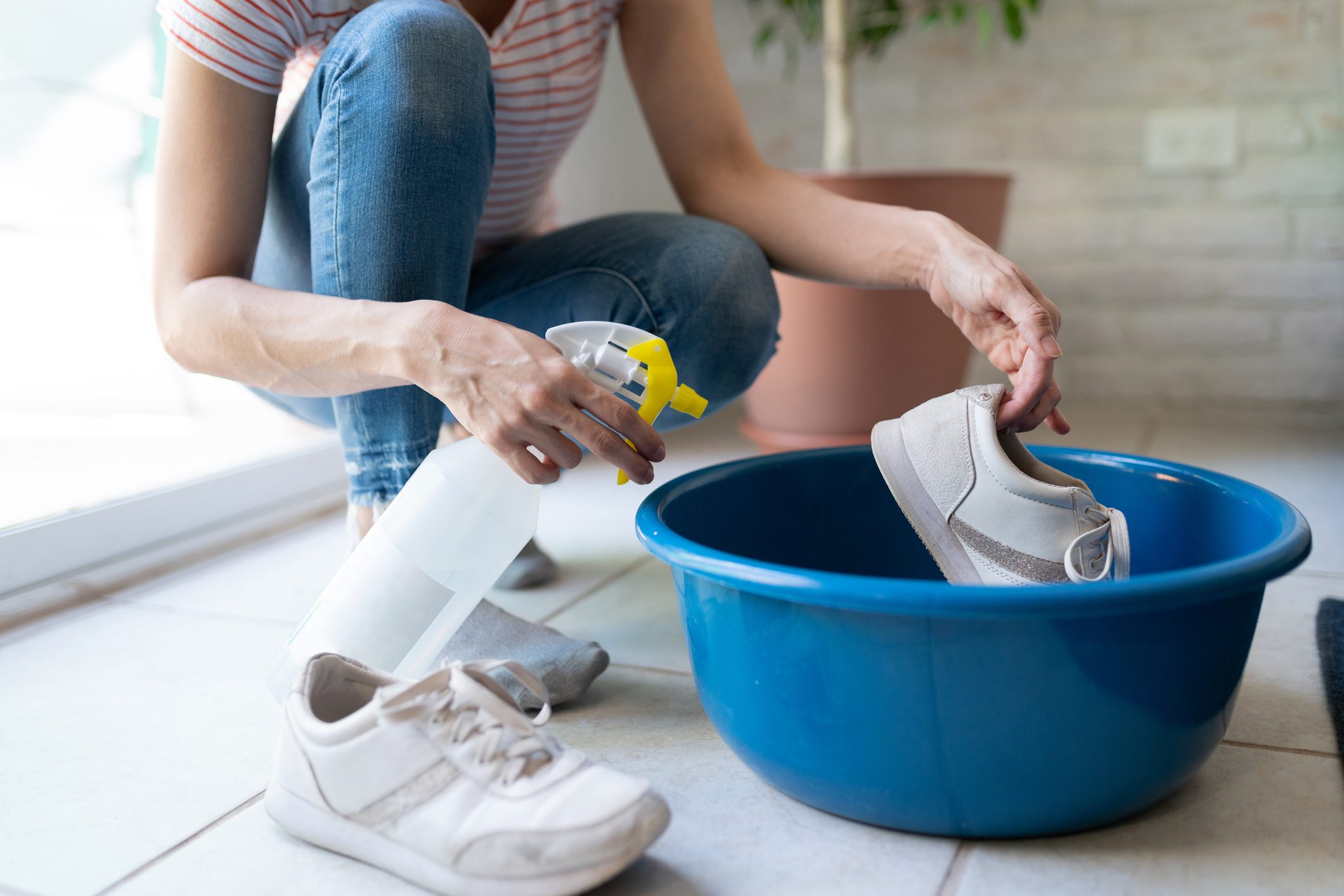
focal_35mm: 35
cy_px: 448
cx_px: 672
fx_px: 1307
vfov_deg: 37.9
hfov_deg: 54.4
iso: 500
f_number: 1.8
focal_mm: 35
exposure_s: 1/160
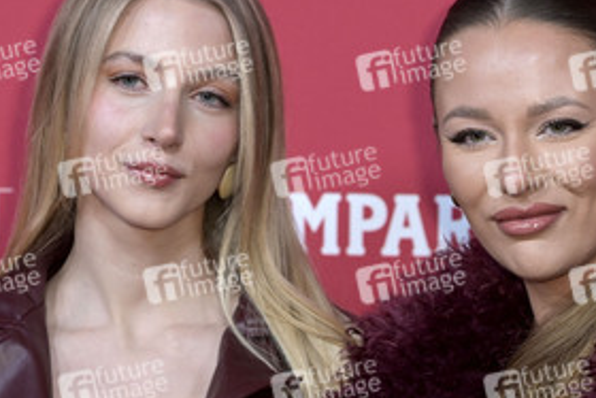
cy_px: 226
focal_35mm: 193
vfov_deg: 7.1
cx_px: 354
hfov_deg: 10.6
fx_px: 3197
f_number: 5
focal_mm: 120
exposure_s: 1/400
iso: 1600
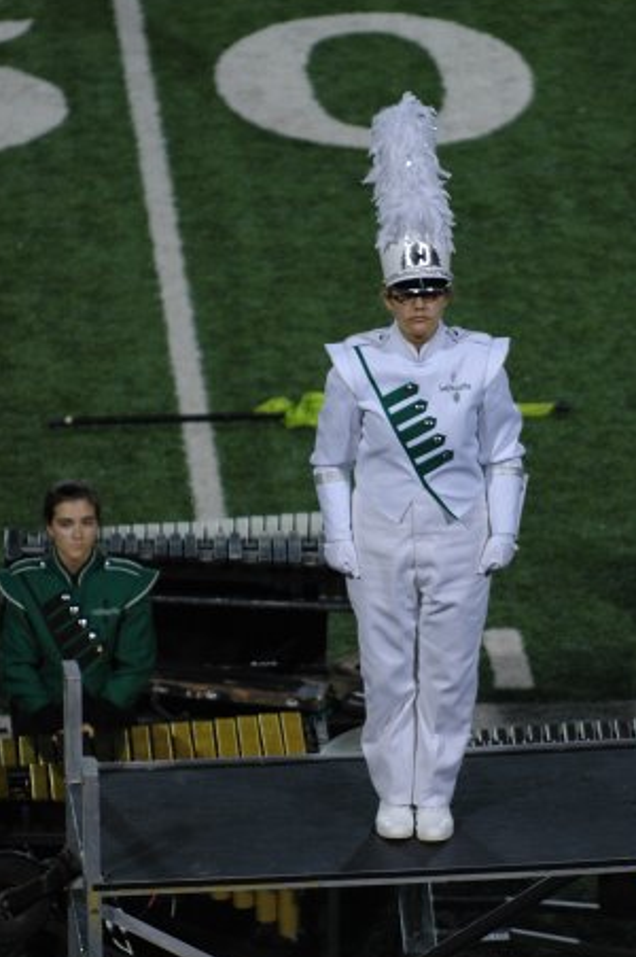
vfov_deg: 5.2
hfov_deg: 3.4
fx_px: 10589
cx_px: 402
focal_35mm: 399
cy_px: 471
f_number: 2.8
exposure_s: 1/60
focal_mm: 200
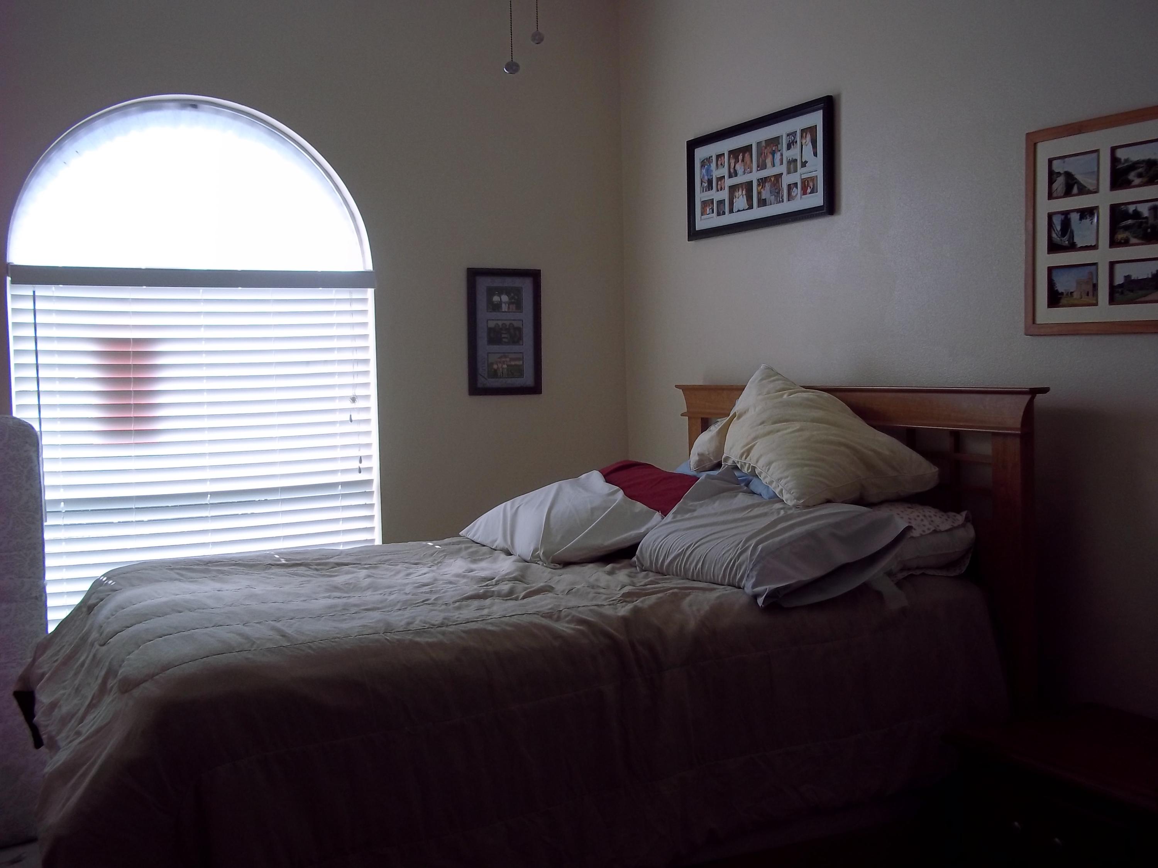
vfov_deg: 39.7
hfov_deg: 51.4
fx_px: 1204
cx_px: 579
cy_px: 434
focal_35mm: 36
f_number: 3.1
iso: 80
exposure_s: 1/200
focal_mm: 6.5
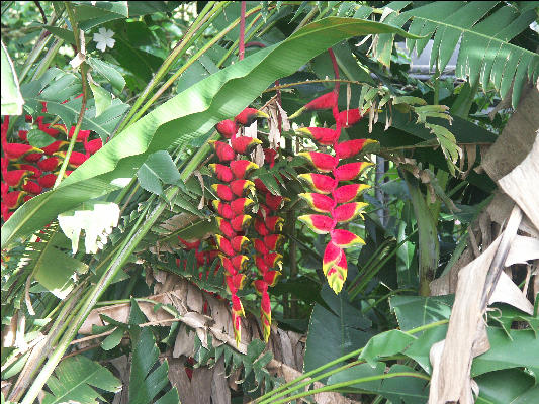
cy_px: 202
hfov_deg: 13.4
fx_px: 2289
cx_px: 270
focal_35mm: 147
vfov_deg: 10.1
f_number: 3.2
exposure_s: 1/125
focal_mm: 37.23
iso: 160
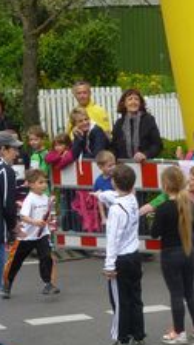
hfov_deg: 6.1
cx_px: 491
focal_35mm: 190
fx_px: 1738
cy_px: 216
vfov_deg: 11.3
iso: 80
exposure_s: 1/160
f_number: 5.2
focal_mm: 10.9
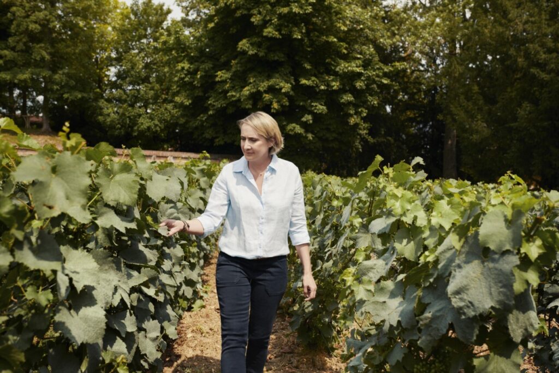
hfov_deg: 54.4
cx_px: 280
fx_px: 544
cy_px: 186
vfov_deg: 37.9
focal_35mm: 35
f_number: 5.6
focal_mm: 35
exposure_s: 1/3200
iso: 400
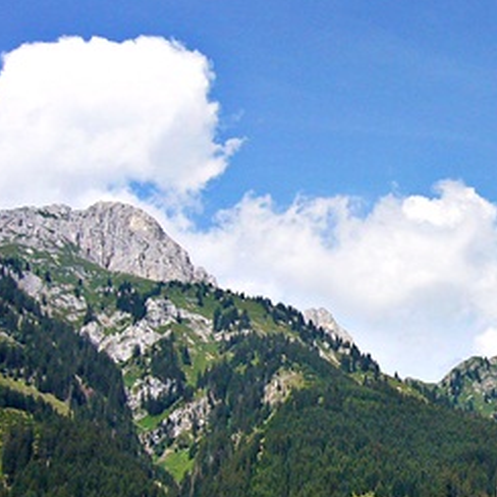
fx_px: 1121
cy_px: 342
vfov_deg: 24.8
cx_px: 475
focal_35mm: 69
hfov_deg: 24.1
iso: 80
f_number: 5.6
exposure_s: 1/320
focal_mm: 4.6
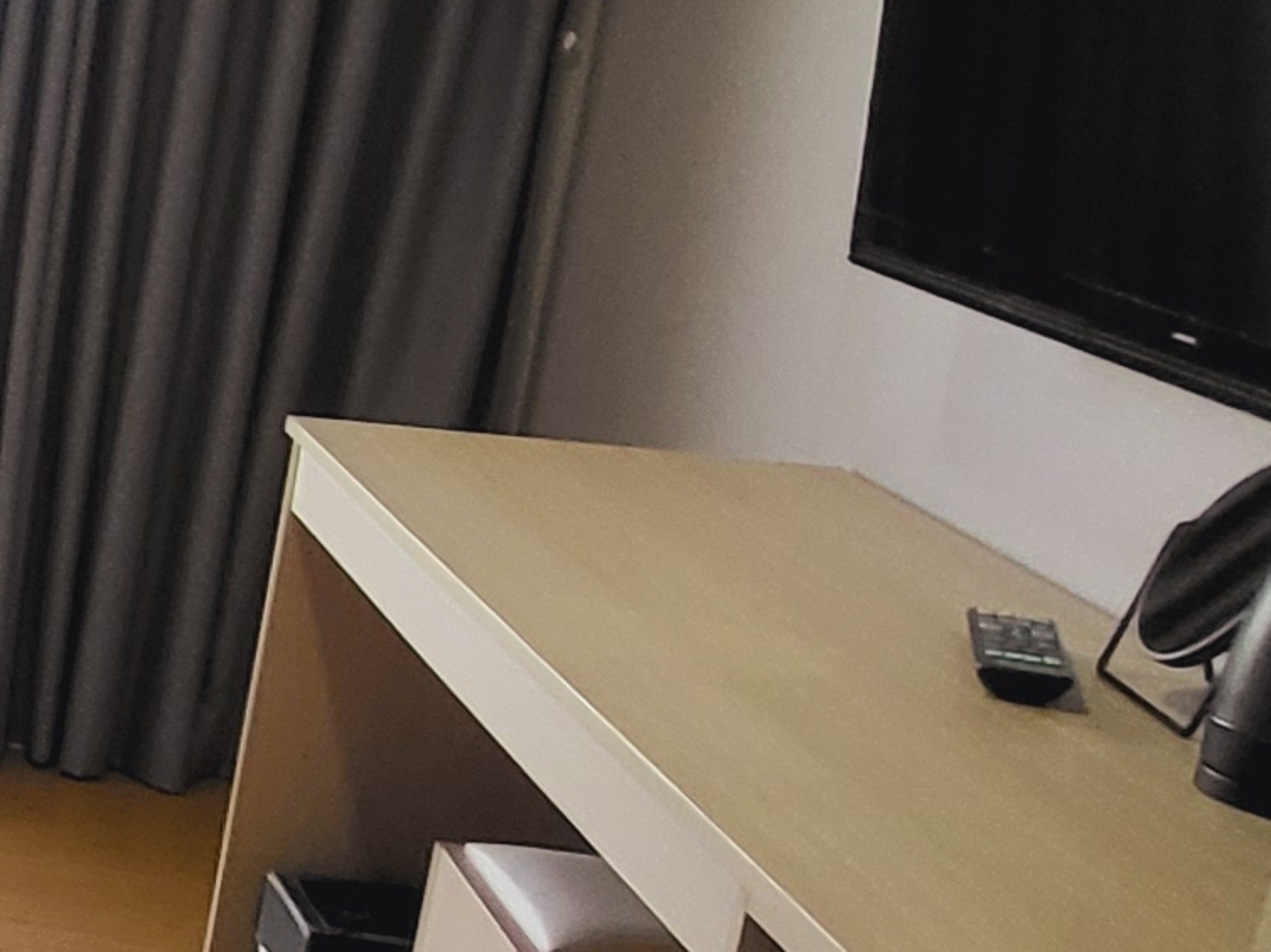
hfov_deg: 17.0
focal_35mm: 69
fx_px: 2533
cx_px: -1497
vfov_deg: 21.3
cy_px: 428
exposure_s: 1/60
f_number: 2.2
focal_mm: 1.74
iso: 80
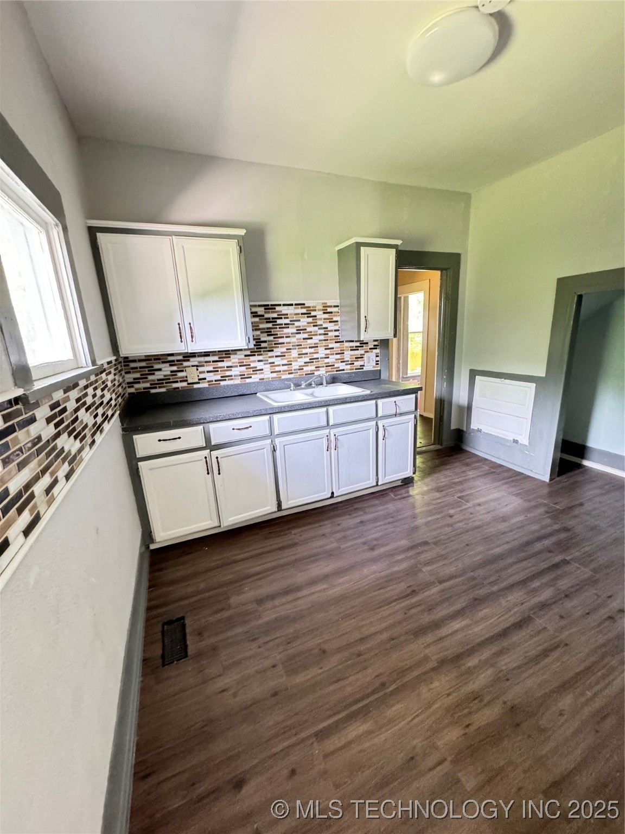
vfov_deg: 102.1
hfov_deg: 85.7
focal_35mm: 14
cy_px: 417
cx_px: 312
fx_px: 337
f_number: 2.2
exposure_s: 1/60
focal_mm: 2.22
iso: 640
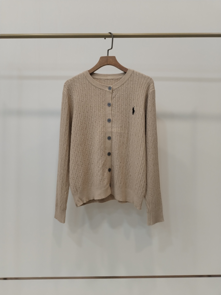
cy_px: 148
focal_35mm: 29
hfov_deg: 48.2
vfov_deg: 61.7
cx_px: 110
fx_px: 247
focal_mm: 4.75
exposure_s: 1/60
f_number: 1.8
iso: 261
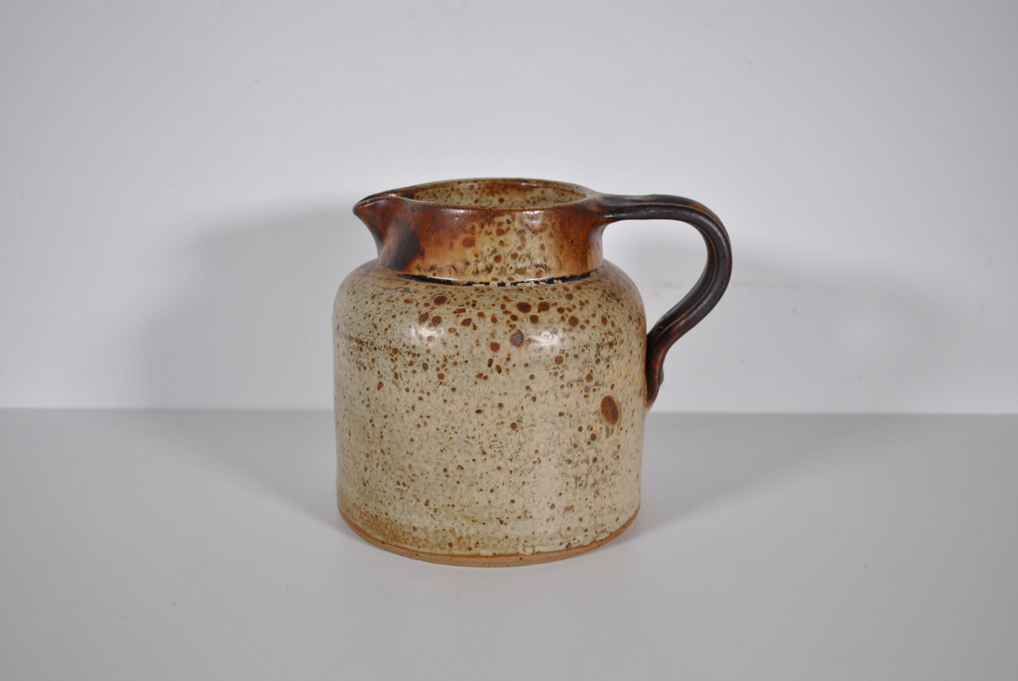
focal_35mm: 42
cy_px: 340
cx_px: 509
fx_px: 1189
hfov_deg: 46.3
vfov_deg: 32.0
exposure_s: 1/125
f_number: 4.5
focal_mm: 28
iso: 200
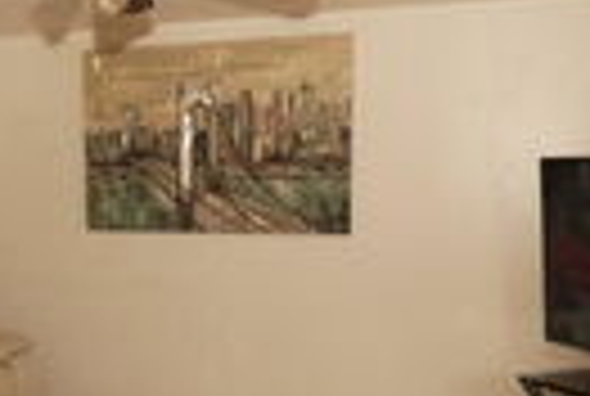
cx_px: 196
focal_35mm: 53
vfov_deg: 25.2
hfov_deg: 36.9
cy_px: 306
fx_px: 874
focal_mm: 14.6
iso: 2500
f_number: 2.8
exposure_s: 1/160
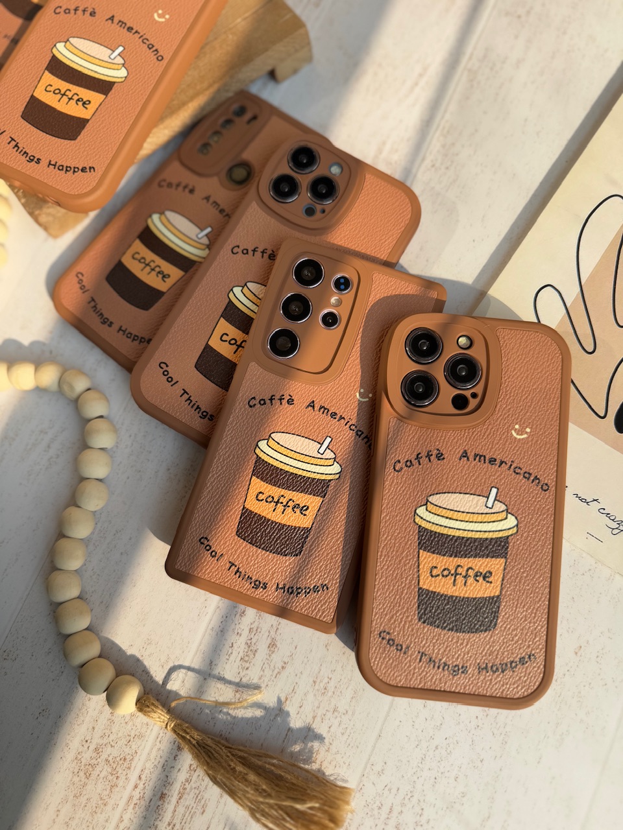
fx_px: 576
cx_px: 312
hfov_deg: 56.8
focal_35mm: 24
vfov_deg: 71.6
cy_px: 415
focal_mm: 6.76
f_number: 1.78
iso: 80
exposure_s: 1/1311
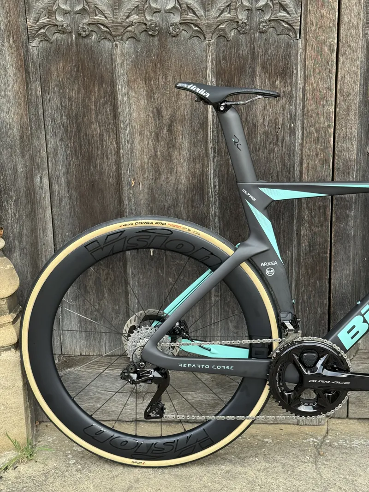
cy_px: 246
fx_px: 682
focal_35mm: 48
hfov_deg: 30.3
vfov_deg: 39.6
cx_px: 184
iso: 160
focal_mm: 6.76
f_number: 1.78
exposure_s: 1/114
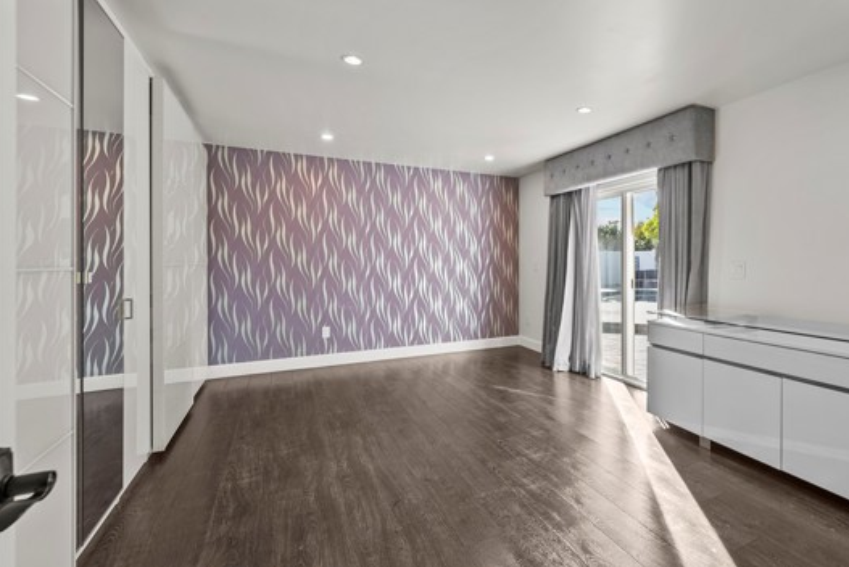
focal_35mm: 17
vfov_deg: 70.4
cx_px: 511
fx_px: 401
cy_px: 265
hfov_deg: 92.0
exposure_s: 1/1.67
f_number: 9
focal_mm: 14
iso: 100
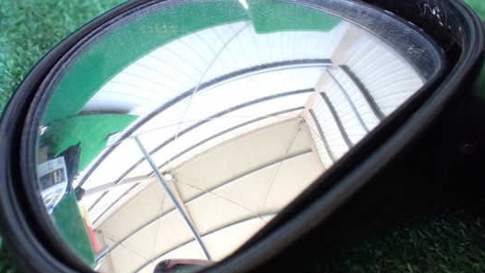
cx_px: 211
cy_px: 134
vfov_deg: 32.0
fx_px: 476
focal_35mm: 37
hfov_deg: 53.9
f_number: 2.3
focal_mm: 5.4
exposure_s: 1/125
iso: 500
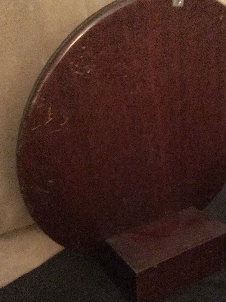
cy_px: 175
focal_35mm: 36
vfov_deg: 51.1
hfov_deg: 39.4
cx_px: 139
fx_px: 313
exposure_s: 1/17
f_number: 2.2
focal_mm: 4.15
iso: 2000
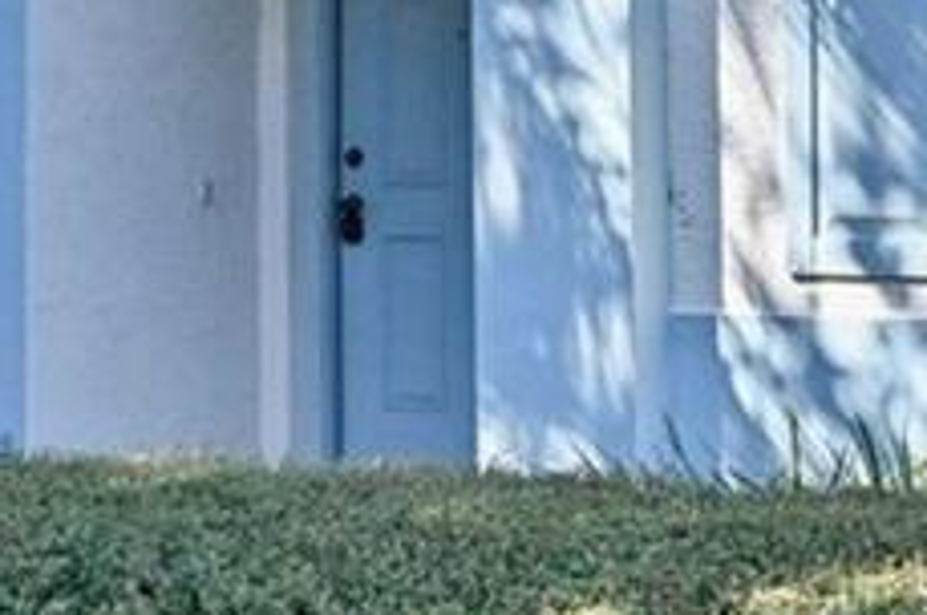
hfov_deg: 20.5
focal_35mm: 98
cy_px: 109
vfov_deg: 13.8
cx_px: 797
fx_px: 2520
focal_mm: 14
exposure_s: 1/500
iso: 400
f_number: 8
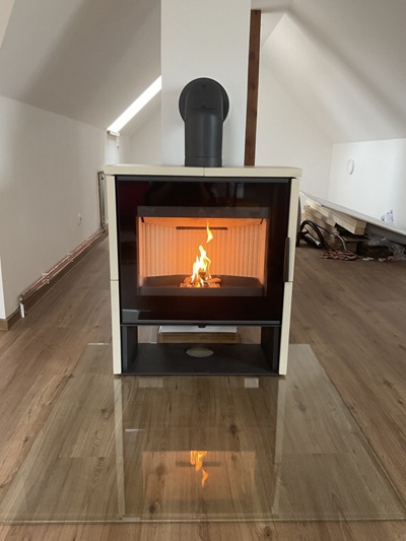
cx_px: 203
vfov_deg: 61.6
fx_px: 453
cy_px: 270
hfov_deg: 48.2
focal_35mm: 29
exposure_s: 1/60
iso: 100
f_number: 1.8
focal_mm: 3
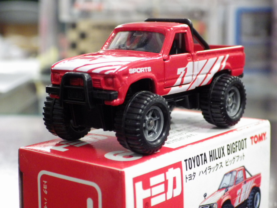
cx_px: 138
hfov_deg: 22.5
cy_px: 104
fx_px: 696
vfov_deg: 17.0
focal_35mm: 87
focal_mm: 15.6
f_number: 4.4
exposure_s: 1/30
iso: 1000
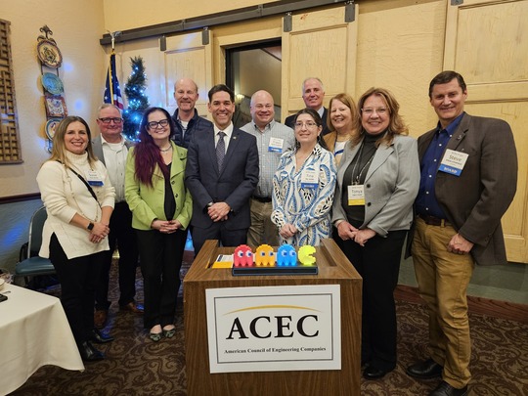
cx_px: 264
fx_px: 351
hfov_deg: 73.9
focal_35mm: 23
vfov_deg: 58.9
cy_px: 198
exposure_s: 1/24
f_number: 1.7
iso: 640
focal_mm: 6.3
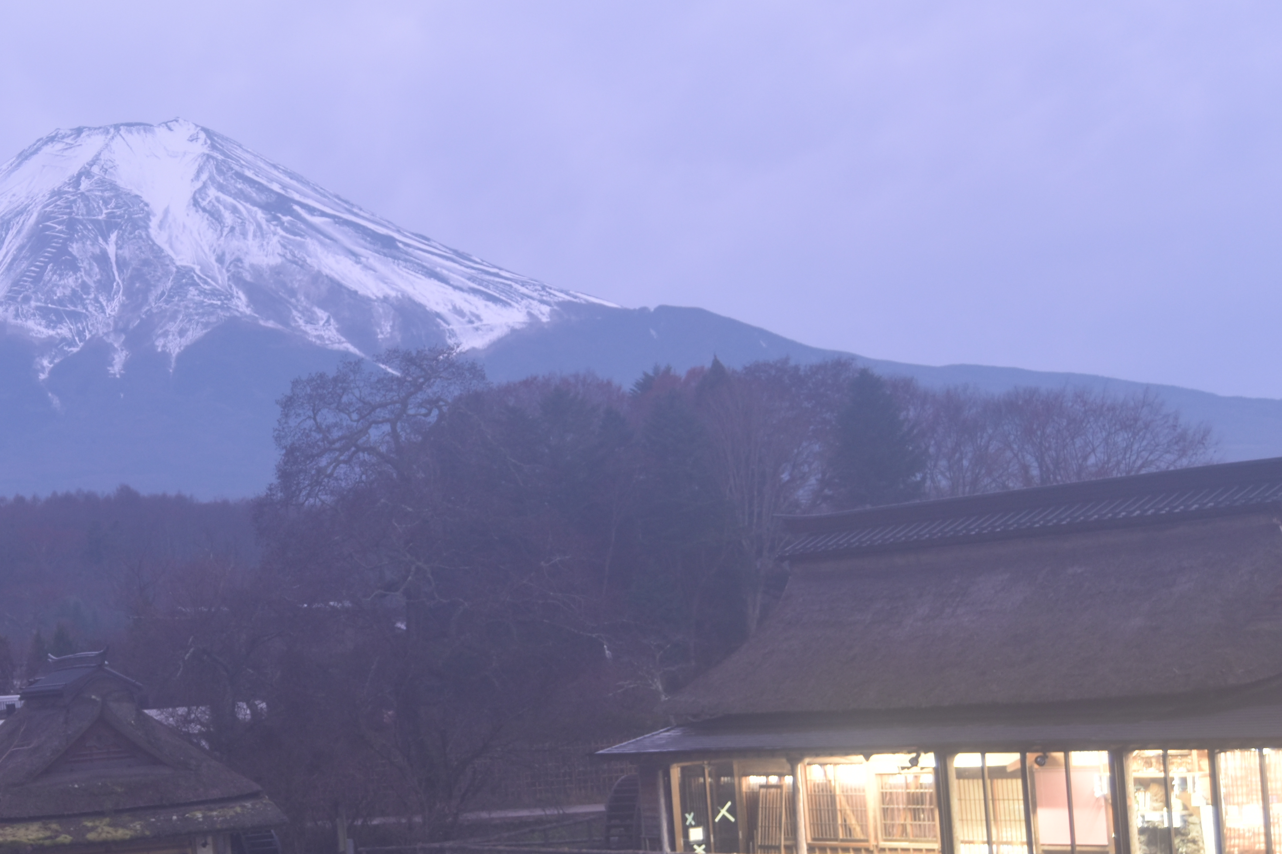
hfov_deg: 26.0
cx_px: 303
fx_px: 2736
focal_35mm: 77
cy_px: 606
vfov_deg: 17.7
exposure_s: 3
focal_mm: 31
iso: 200
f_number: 4.2
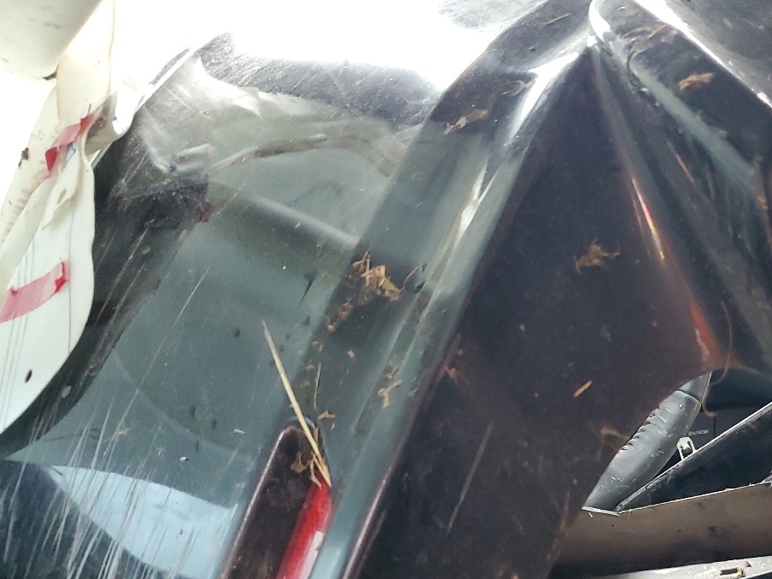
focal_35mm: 46
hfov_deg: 38.8
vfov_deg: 30.8
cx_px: 671
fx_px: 1026
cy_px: 461
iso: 243
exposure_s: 1/60.2
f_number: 1.5
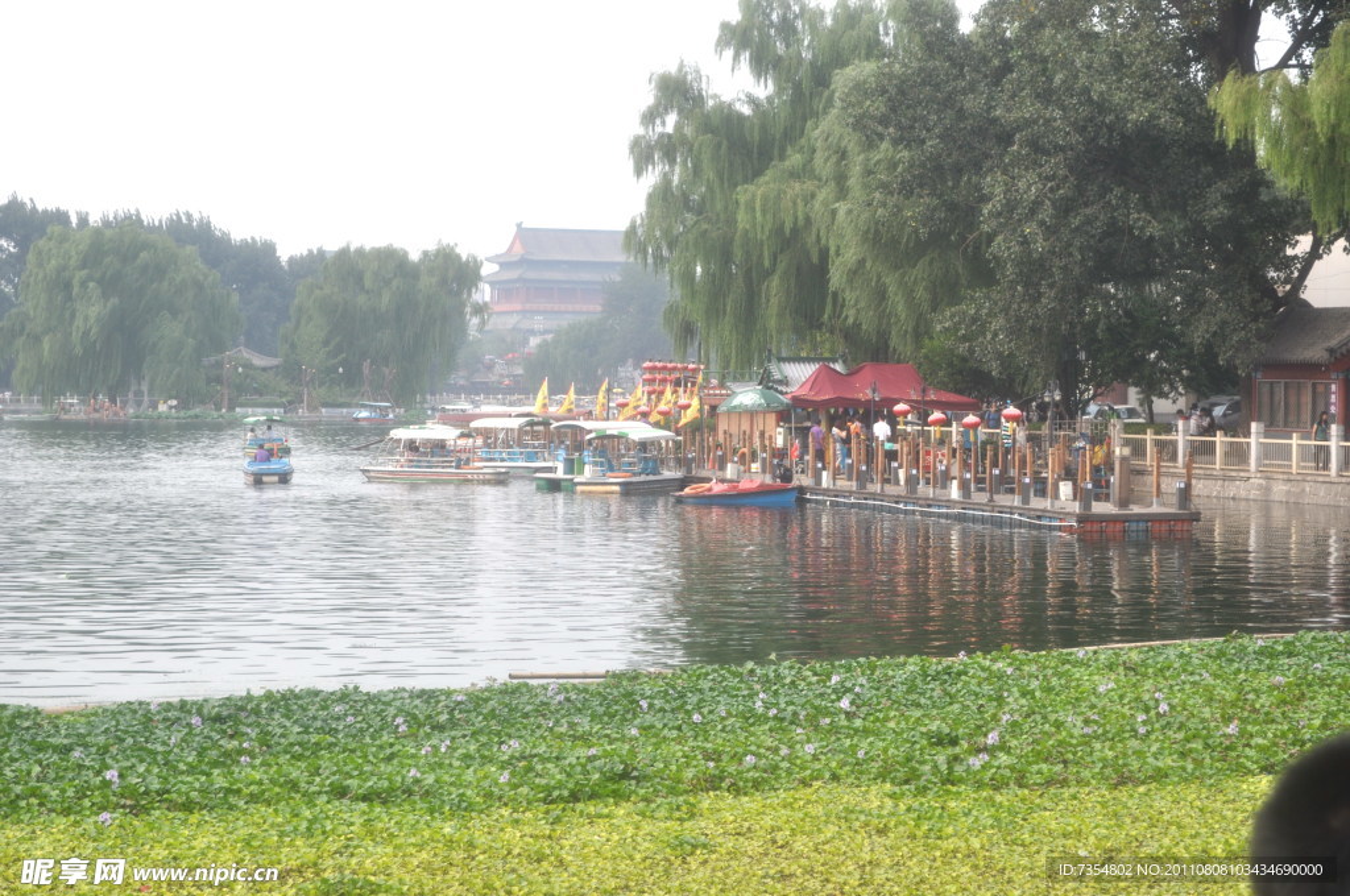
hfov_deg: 26.0
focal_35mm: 78
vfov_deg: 17.4
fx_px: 2921
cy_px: 448
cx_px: 675
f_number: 7.1
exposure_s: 1/200
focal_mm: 52
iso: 200
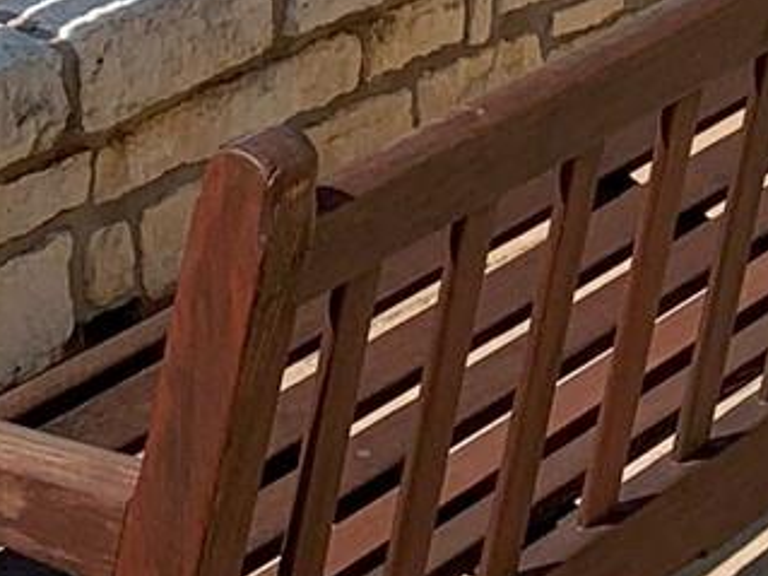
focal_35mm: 167
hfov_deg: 11.8
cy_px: -829
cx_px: 258
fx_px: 3704
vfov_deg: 8.2
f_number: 1.8
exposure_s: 1/2915
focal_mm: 4.25
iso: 25
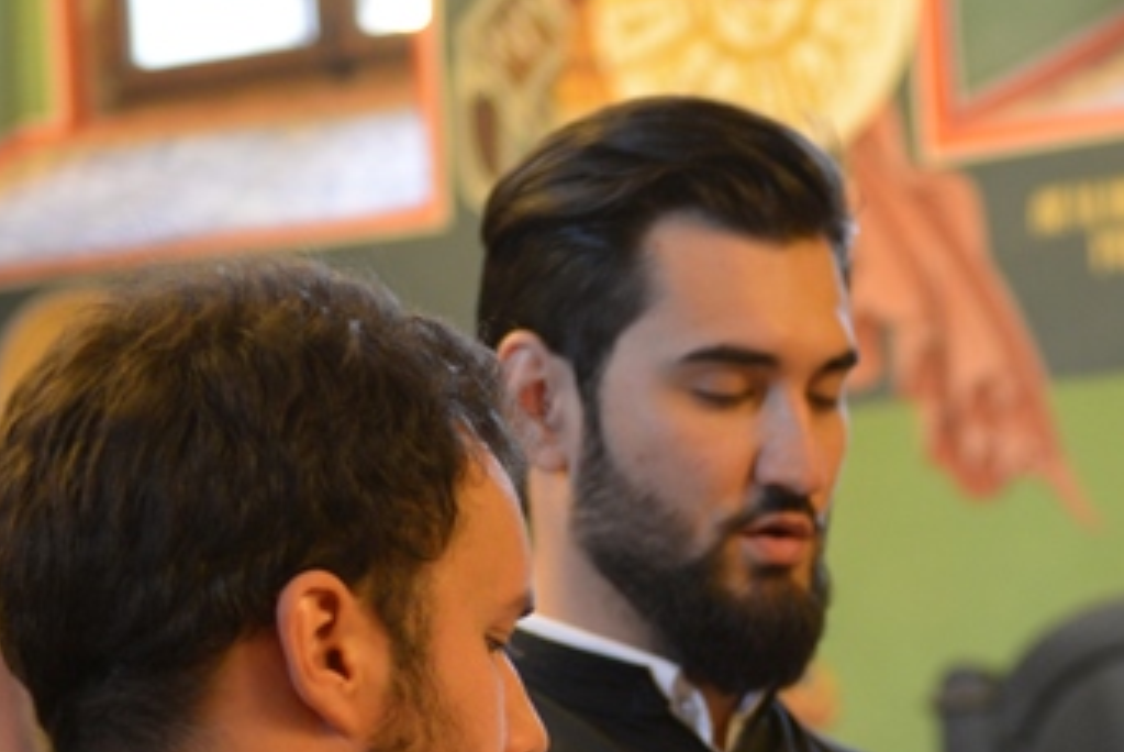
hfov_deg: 12.5
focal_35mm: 162
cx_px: 1075
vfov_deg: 8.4
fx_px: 5062
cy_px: 907
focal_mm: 48
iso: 1250
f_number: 2.8
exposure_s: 1/20
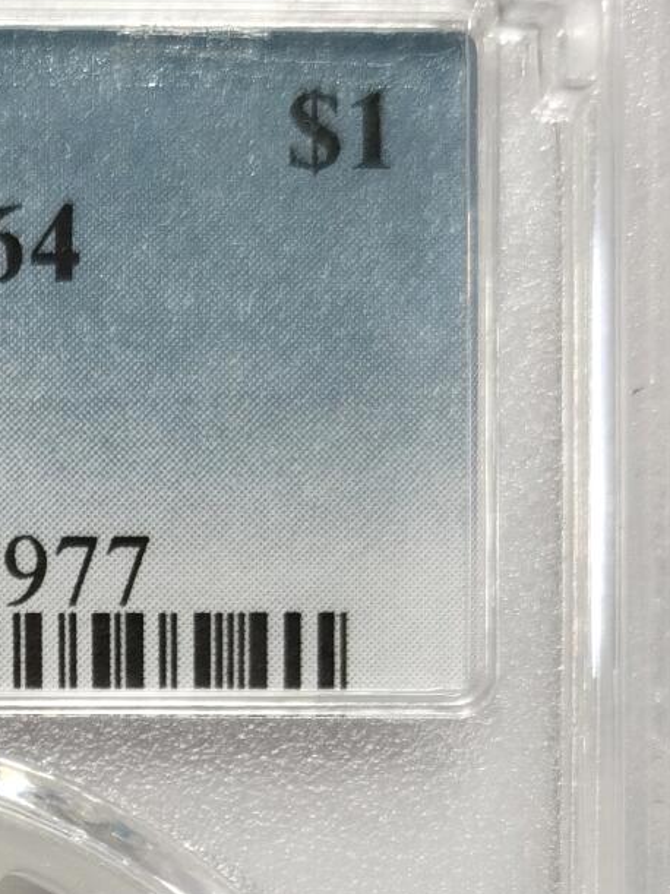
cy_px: 1106
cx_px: -237
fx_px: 4105
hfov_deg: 9.2
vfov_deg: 12.1
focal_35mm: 159
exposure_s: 1/100
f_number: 16
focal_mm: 5.56
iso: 100
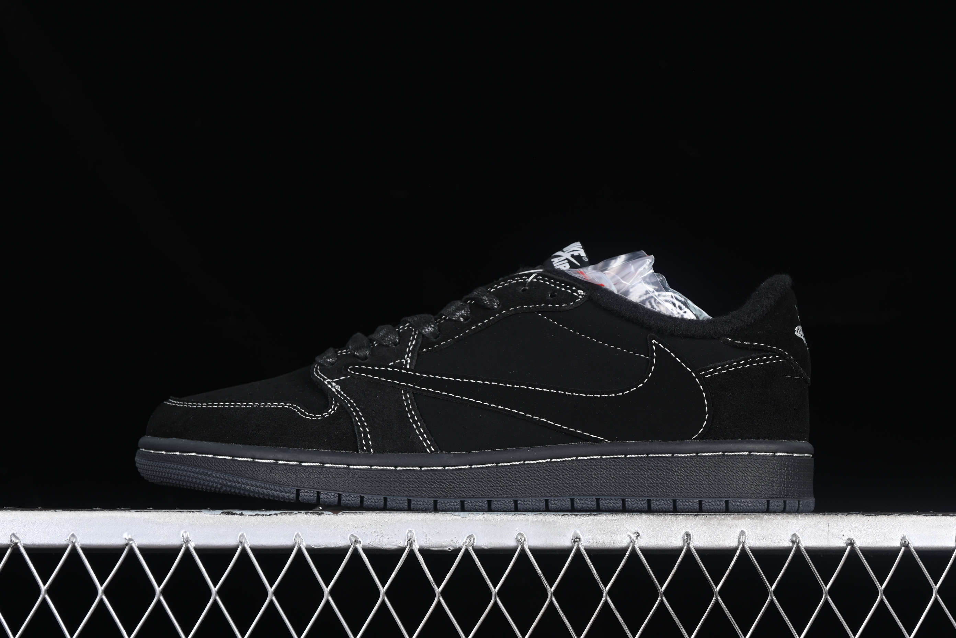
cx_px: 478
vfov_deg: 18.2
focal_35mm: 75
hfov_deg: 27.0
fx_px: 1992
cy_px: 319
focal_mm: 50
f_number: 6.3
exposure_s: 1/50
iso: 160
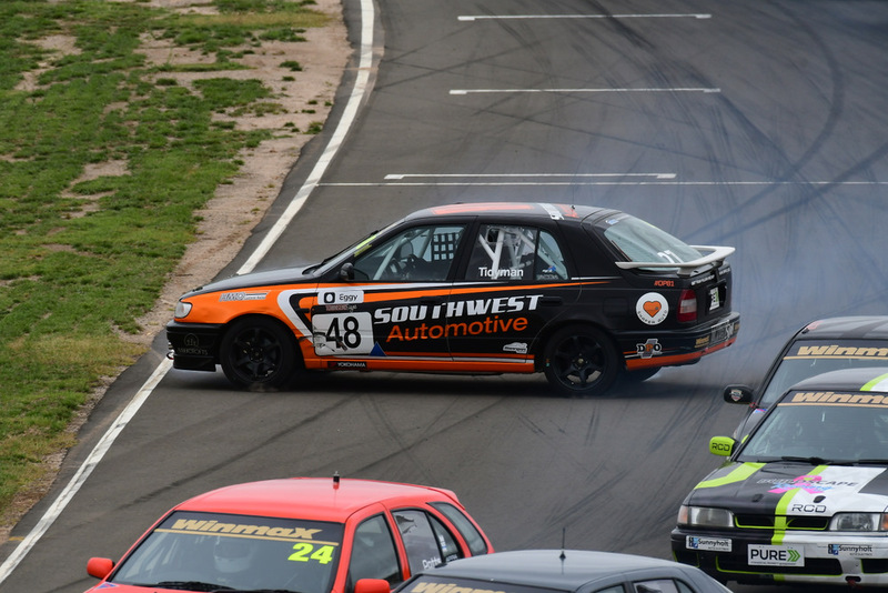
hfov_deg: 2.7
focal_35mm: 750
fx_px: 18506
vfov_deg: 1.8
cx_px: 444
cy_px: 296
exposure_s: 1/640
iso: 500
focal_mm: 500
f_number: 11
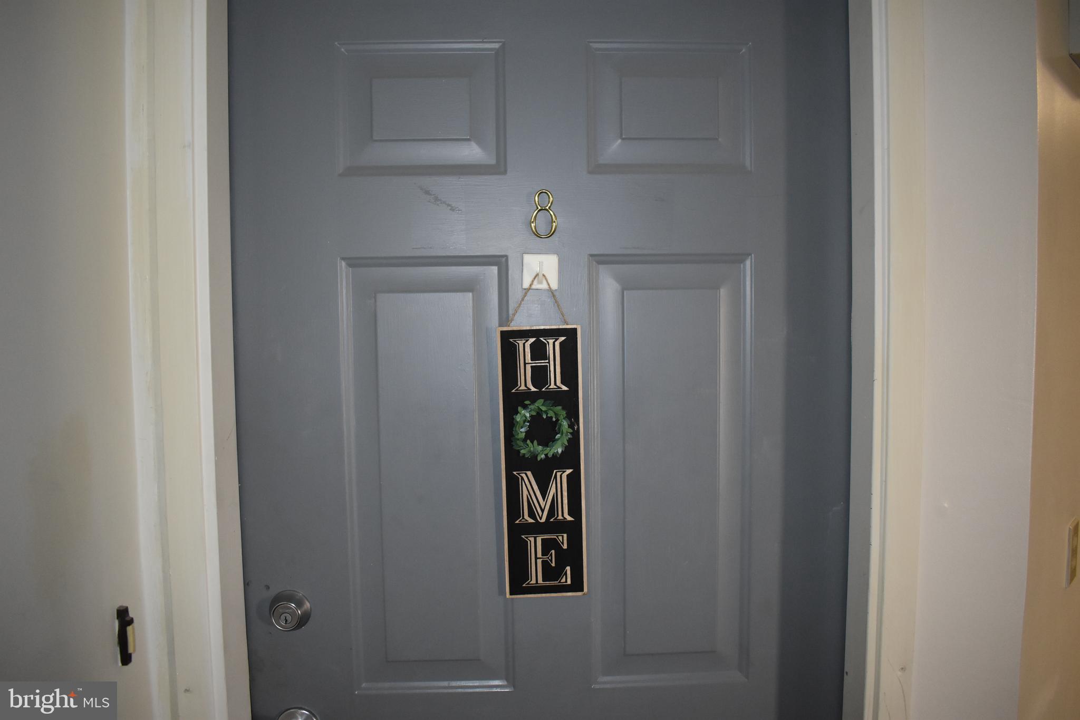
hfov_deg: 67.4
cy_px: 360
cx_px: 540
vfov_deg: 47.9
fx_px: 810
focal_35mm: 27
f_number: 3.5
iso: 1400
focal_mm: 18
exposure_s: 1/60
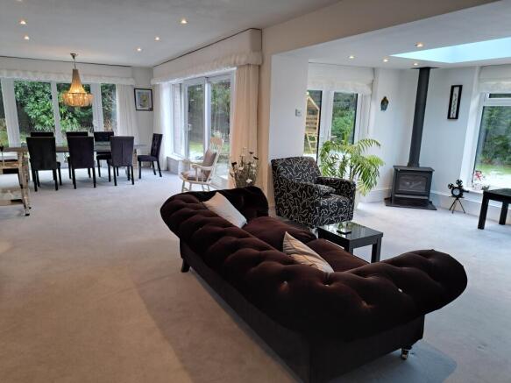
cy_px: 192
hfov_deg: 71.6
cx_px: 256
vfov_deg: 56.8
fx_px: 354
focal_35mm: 24
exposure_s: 1/50
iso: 100
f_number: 1.8
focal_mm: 5.23
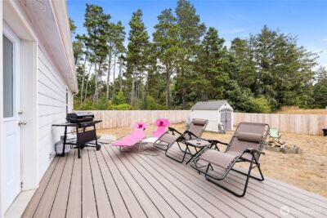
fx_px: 127
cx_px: 164
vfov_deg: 81.3
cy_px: 109
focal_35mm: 14
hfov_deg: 104.2
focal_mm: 14
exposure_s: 1/250
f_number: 8
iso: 400
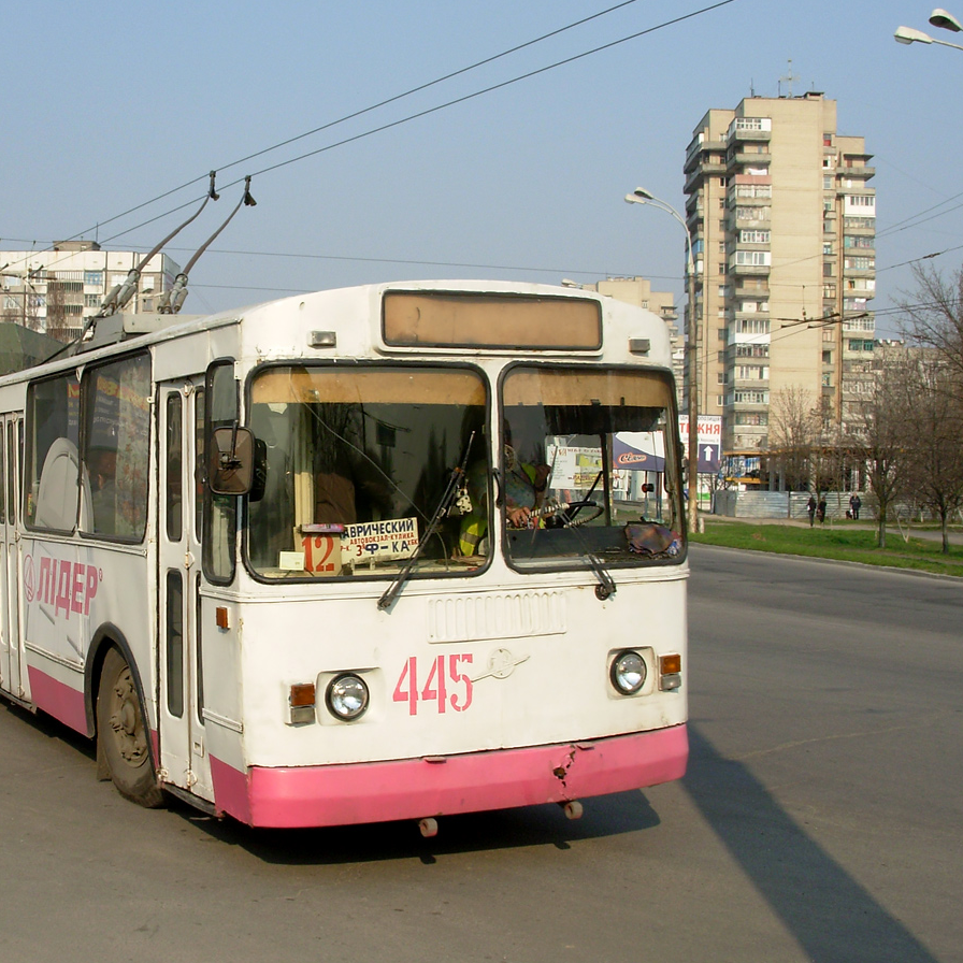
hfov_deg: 37.2
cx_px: 322
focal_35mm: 45
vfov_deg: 37.6
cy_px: 482
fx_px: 1416
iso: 50
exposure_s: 1/443
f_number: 4.9
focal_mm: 6.3
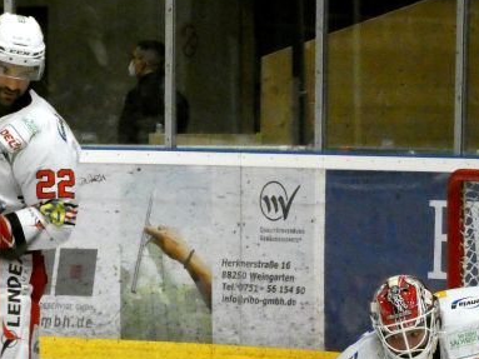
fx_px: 5187
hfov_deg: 5.3
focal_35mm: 375
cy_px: 331
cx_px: 319
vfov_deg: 4.0
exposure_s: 1/500
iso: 2500
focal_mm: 34.8
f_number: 5.5
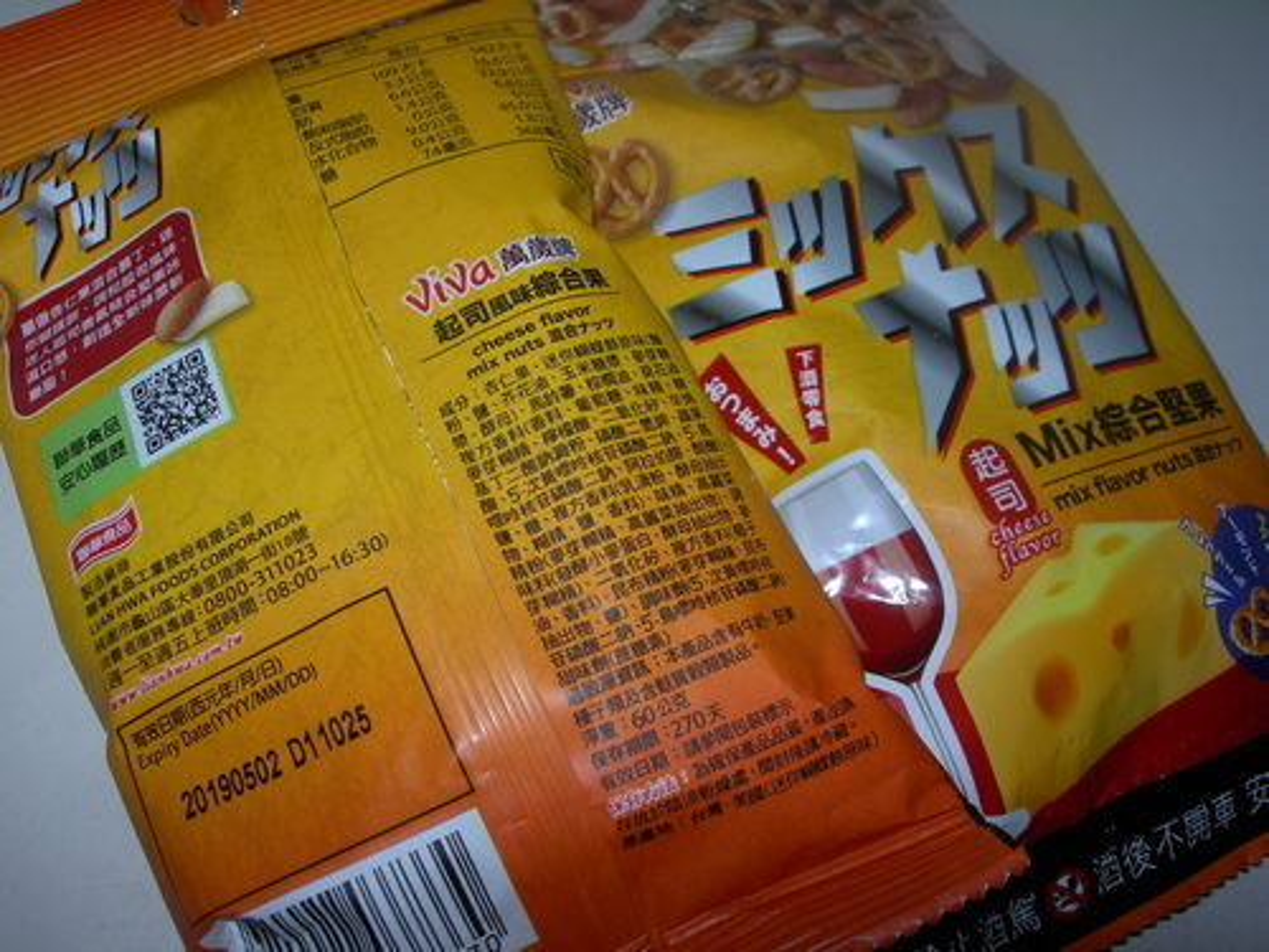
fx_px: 1393
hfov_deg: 49.0
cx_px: 634
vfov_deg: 37.7
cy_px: 476
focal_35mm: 38
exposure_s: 1/60.1
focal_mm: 7.8
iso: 50
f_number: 4.8
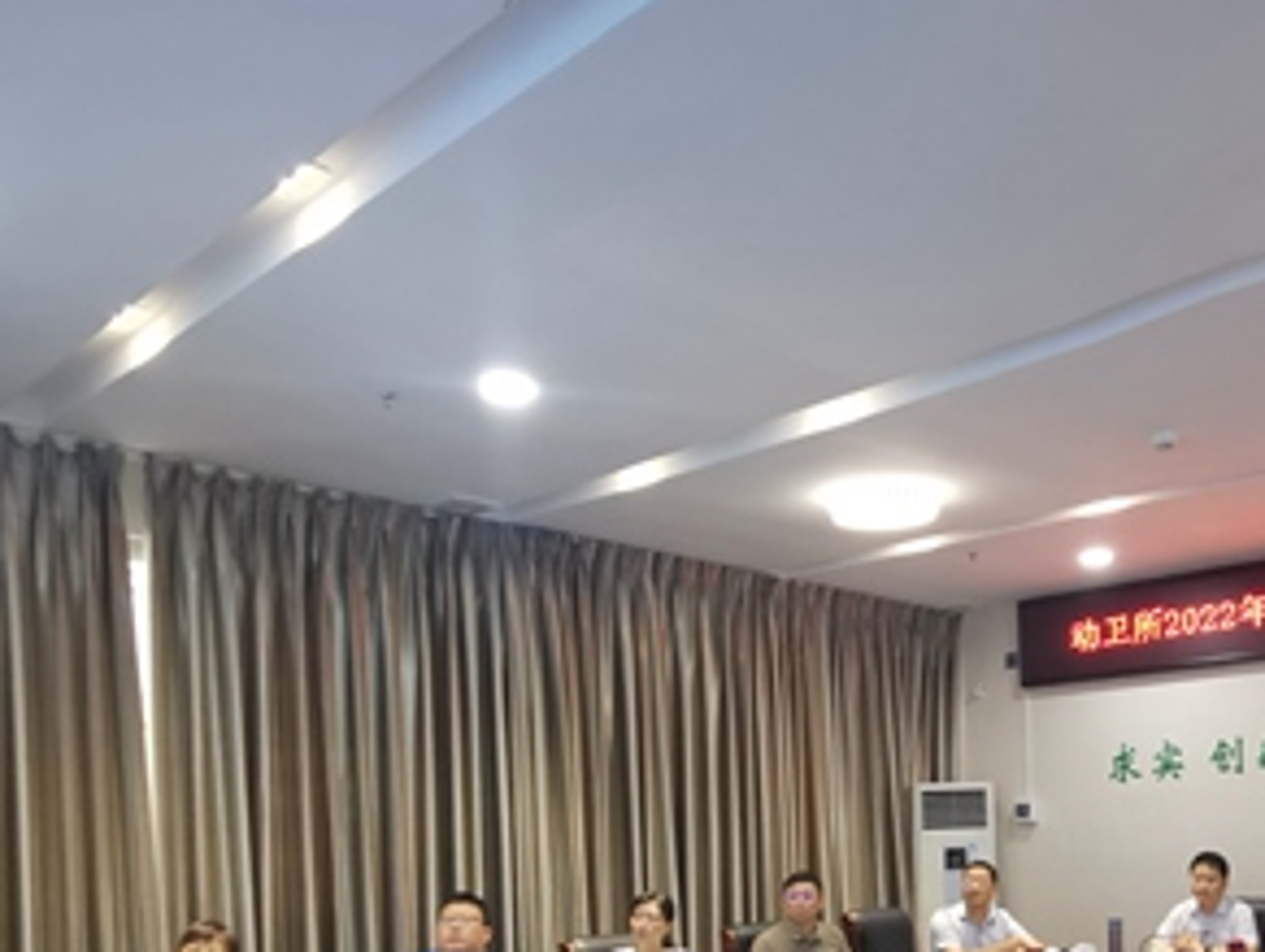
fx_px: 1281
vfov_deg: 37.7
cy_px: 878
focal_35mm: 35
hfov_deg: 51.4
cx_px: 865
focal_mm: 2.23
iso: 250
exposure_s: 1/33.3
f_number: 2.2
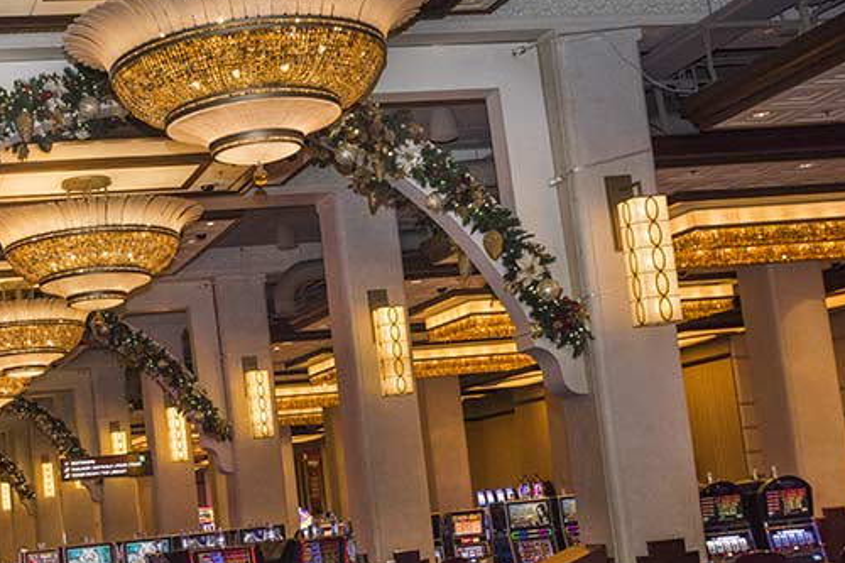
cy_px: 357
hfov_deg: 32.8
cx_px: 225
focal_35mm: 60
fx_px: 1408
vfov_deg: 22.5
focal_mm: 40
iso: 1250
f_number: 8
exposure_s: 1/80
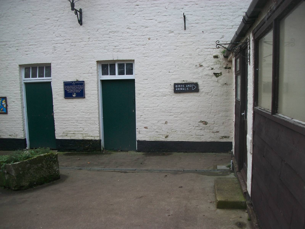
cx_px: 152
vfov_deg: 44.2
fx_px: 282
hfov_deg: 56.8
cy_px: 114
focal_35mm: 32
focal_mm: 5.7
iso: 80
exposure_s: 1/50
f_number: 2.9
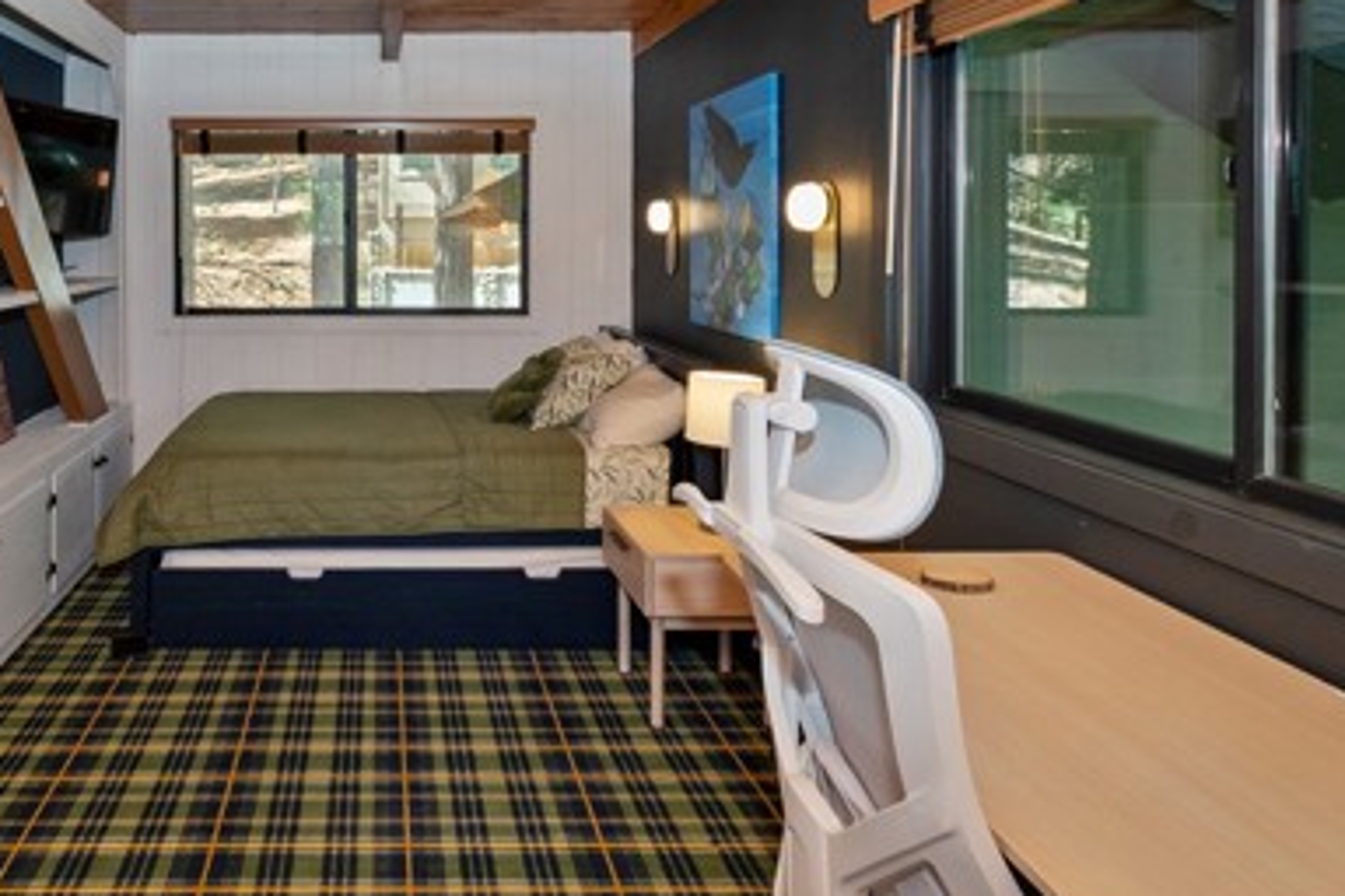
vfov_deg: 49.4
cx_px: 375
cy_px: 233
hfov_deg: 68.0
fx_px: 934
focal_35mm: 25
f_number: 8
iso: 400
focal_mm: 10
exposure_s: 1/30
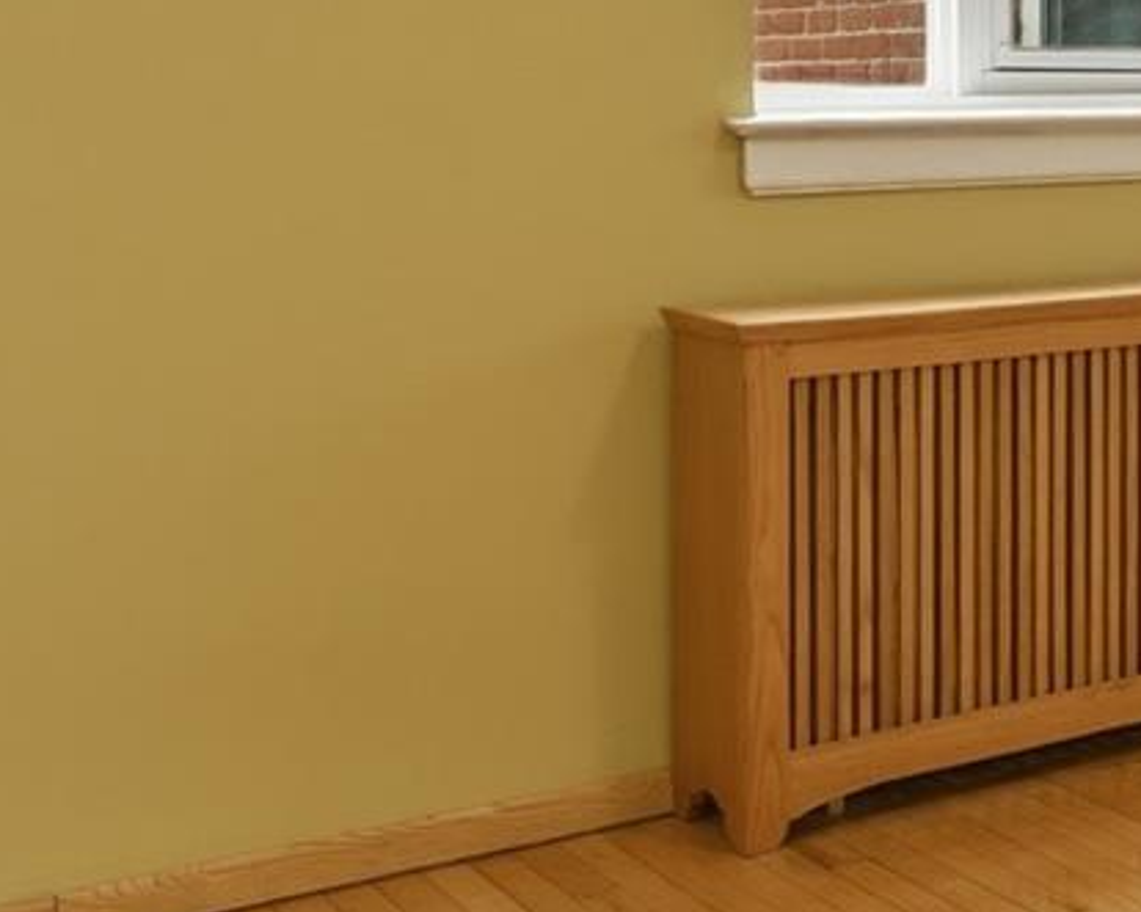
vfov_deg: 22.9
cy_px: 87
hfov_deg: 25.5
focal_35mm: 65
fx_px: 2194
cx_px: 1441
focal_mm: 14
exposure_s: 1/8
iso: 100
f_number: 11
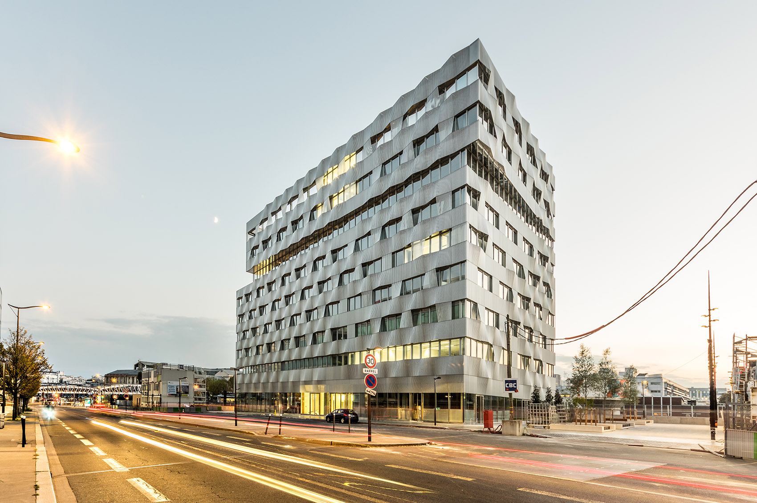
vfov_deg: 73.6
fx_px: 336
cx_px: 378
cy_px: 252
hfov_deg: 96.8
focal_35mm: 16
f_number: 9
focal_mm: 11
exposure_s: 3
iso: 100
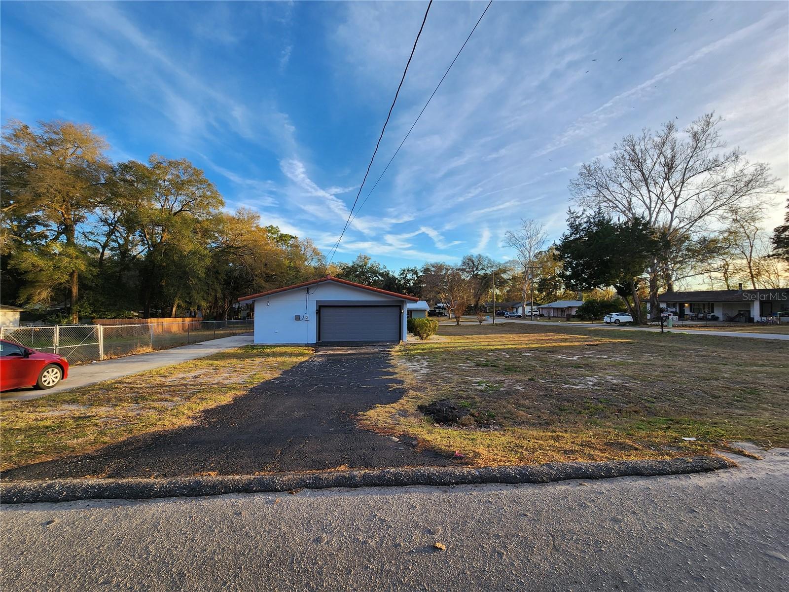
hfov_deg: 106.2
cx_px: 394
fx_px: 296
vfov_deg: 89.9
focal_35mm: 13
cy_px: 296
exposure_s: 1/443
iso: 50
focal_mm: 2.2
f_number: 2.2
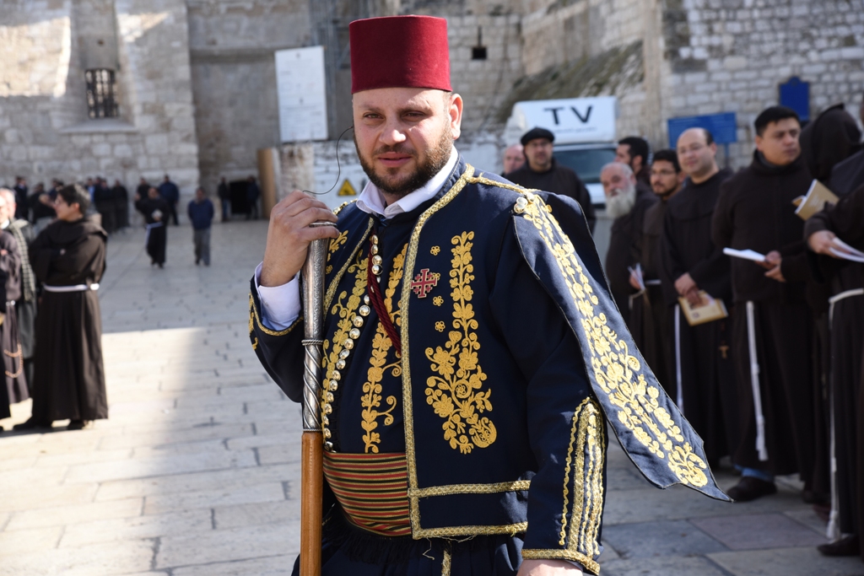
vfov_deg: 17.5
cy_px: 288
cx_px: 432
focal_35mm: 78
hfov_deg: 26.0
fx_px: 1872
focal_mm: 78
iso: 500
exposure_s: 1/320
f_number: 9
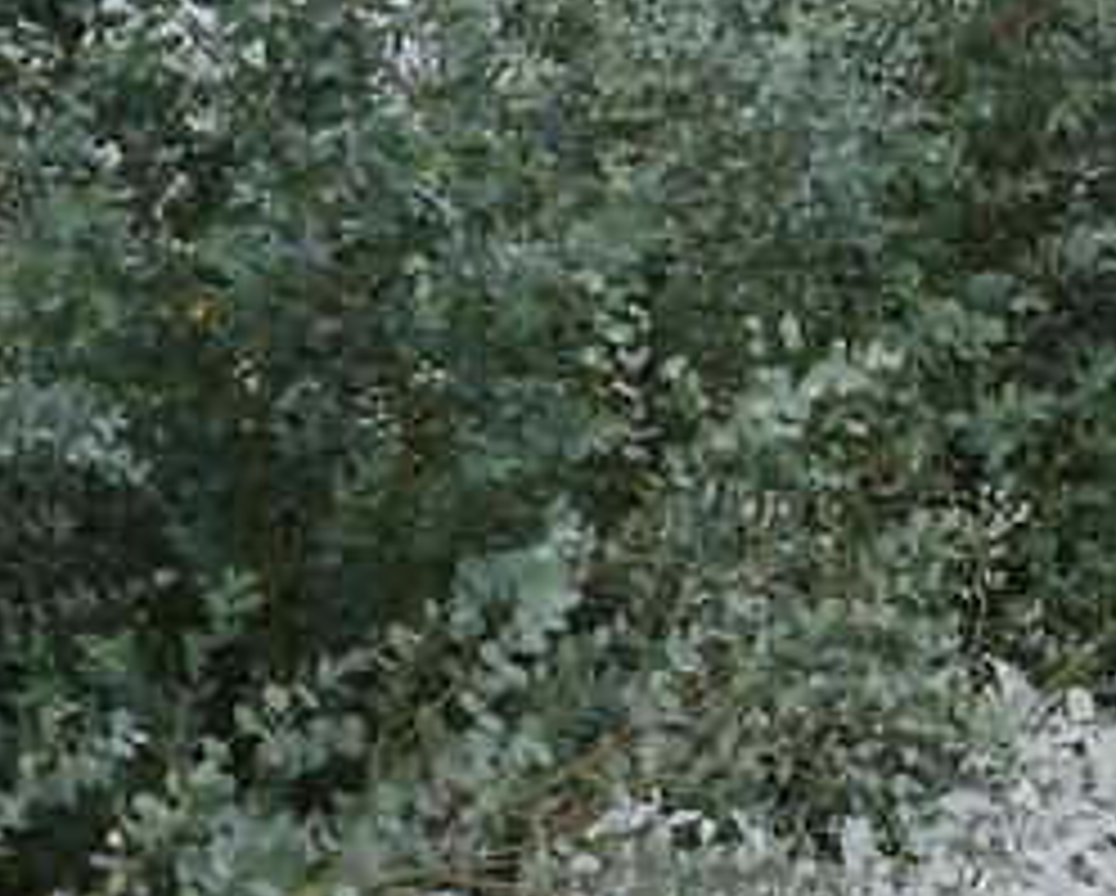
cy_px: 626
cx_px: 1217
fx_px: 2910
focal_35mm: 88
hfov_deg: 20.7
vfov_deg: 17.4
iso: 200
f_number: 6.3
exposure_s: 1/320
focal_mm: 12
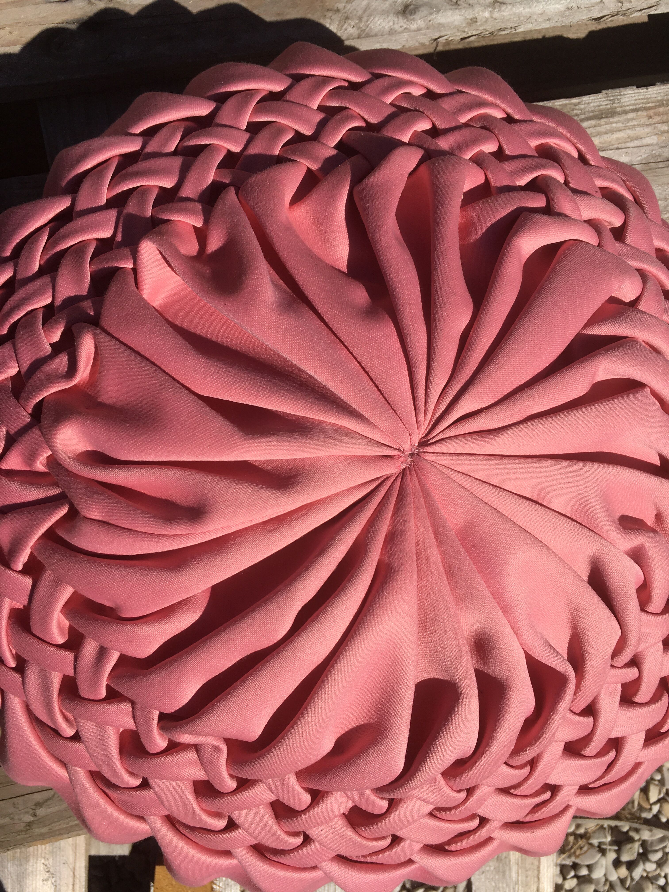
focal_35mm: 29
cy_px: 446
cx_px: 334
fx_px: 747
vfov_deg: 61.7
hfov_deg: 48.2
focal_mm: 4.15
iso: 25
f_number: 2.2
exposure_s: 1/2331
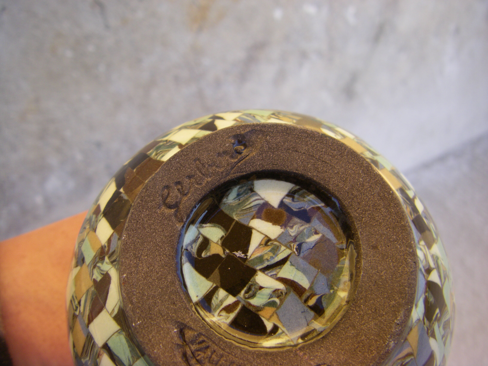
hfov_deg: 49.0
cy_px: 183
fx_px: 536
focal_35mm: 38
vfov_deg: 37.7
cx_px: 244
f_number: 3.5
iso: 100
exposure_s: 1/50
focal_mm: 6.3
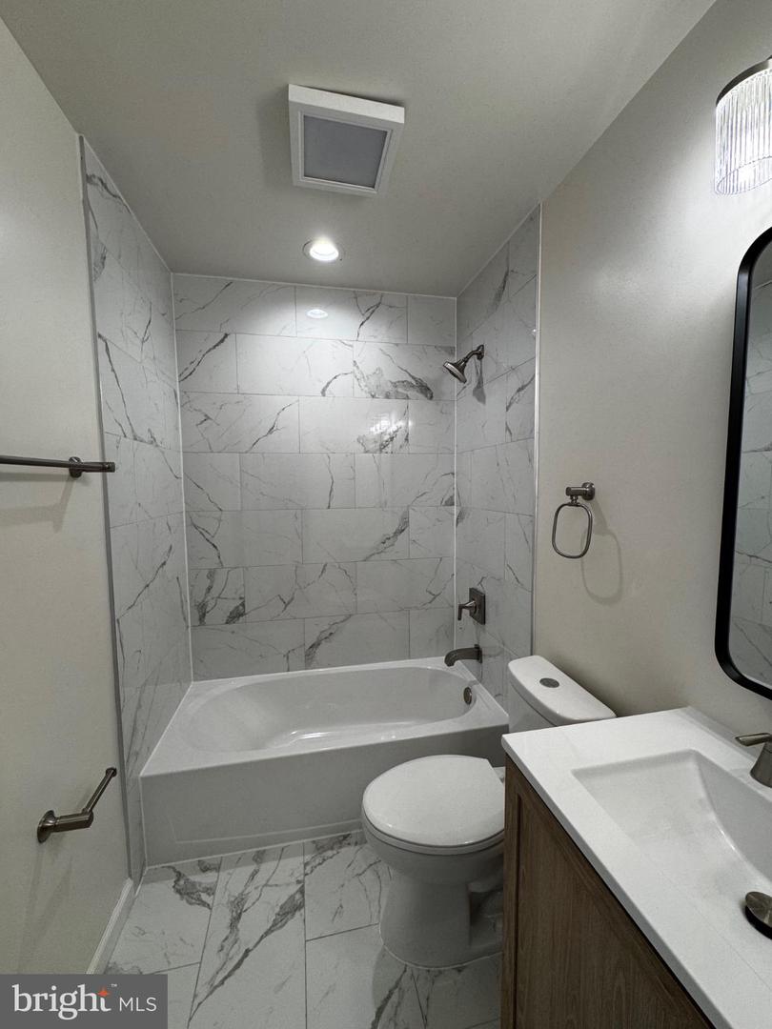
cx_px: 386
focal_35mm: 14
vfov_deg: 102.1
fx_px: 416
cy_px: 514
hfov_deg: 85.7
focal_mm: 2.22
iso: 100
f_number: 2.2
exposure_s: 1/120
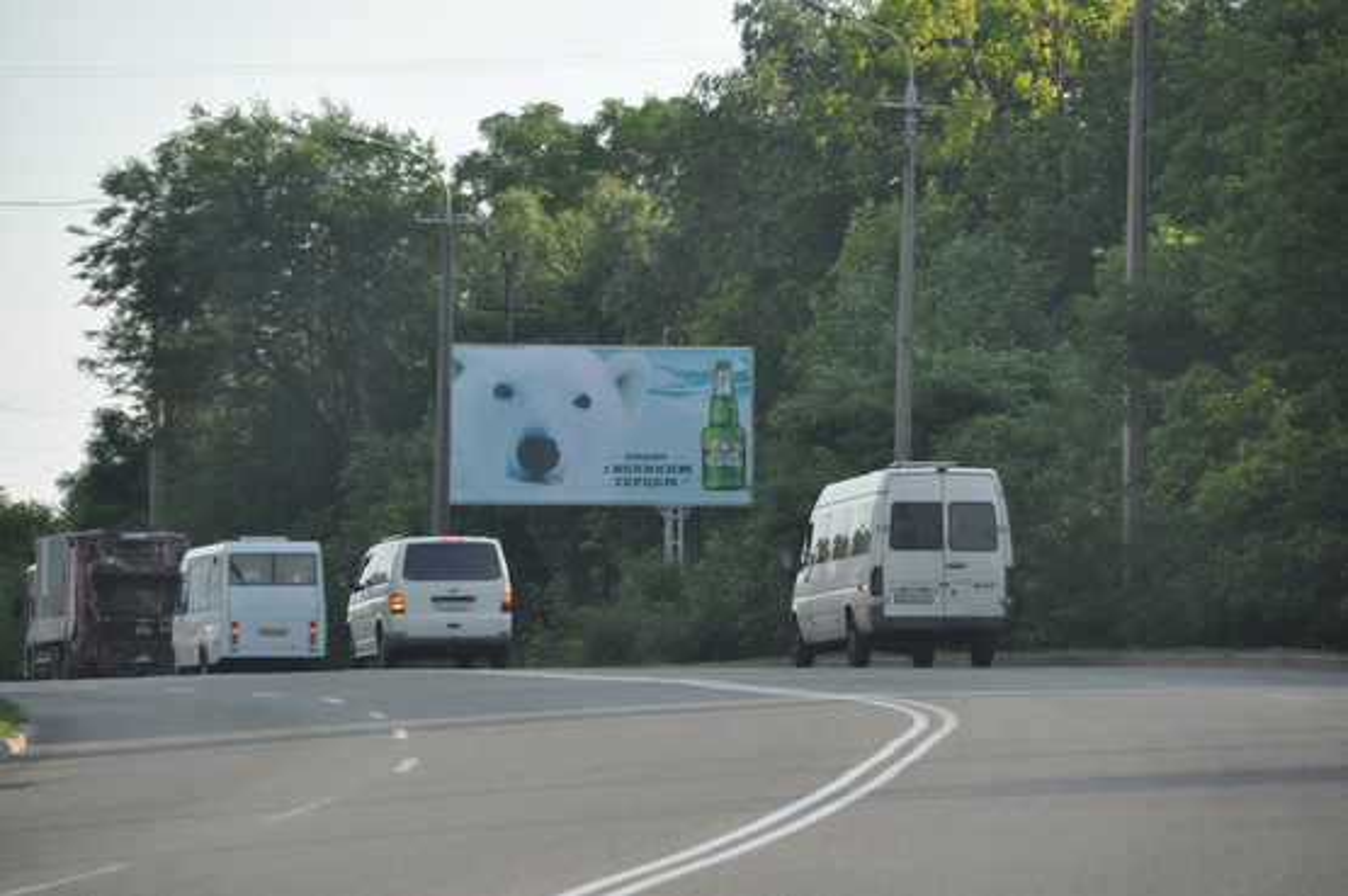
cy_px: 448
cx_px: 674
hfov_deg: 9.2
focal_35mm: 225
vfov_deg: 6.1
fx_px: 8417
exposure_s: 1/500
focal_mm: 150
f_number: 5.6
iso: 400
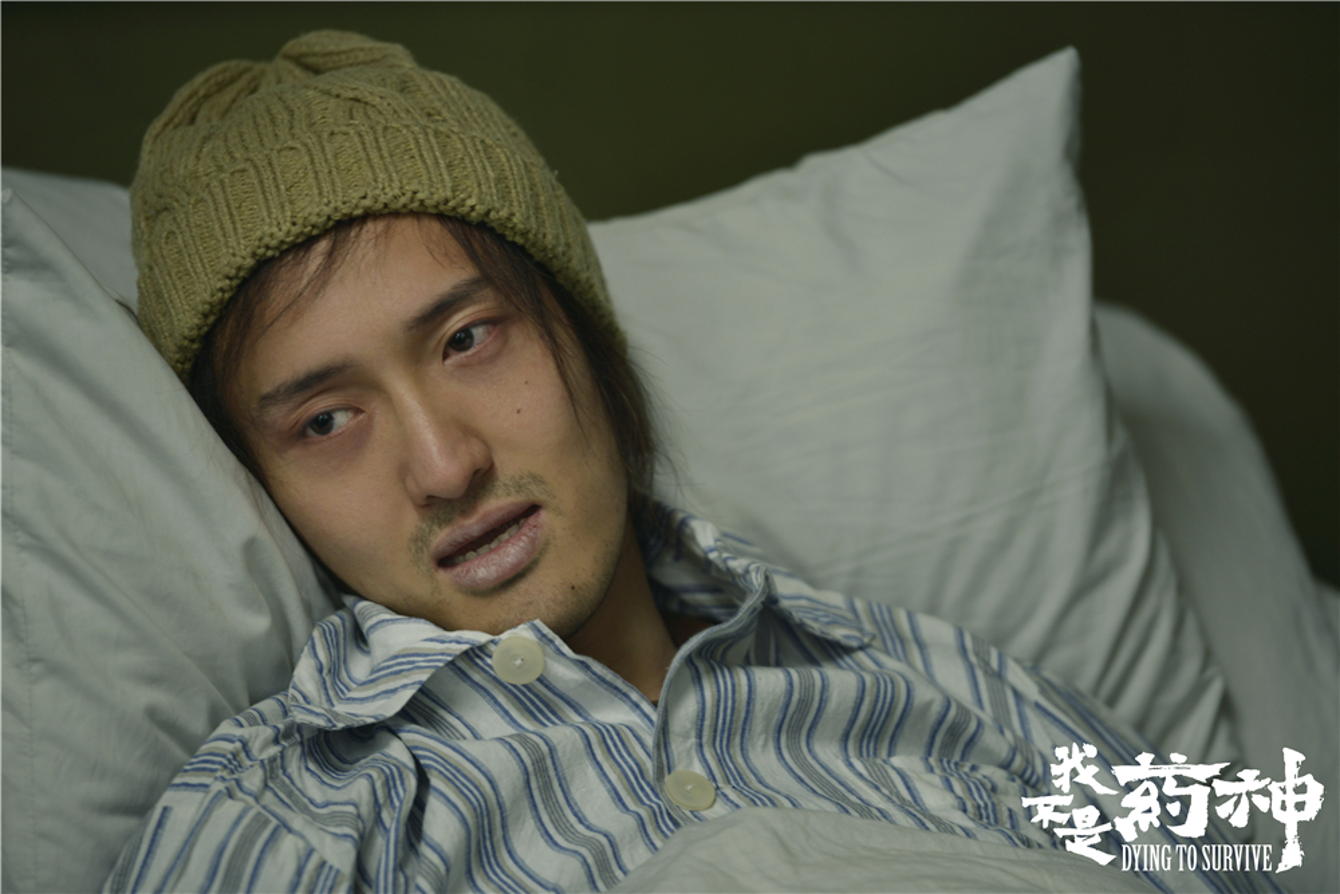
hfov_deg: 10.3
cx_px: 670
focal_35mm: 200
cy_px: 447
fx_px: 7445
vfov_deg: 6.9
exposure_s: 1/80
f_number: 2.8
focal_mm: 200
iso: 400
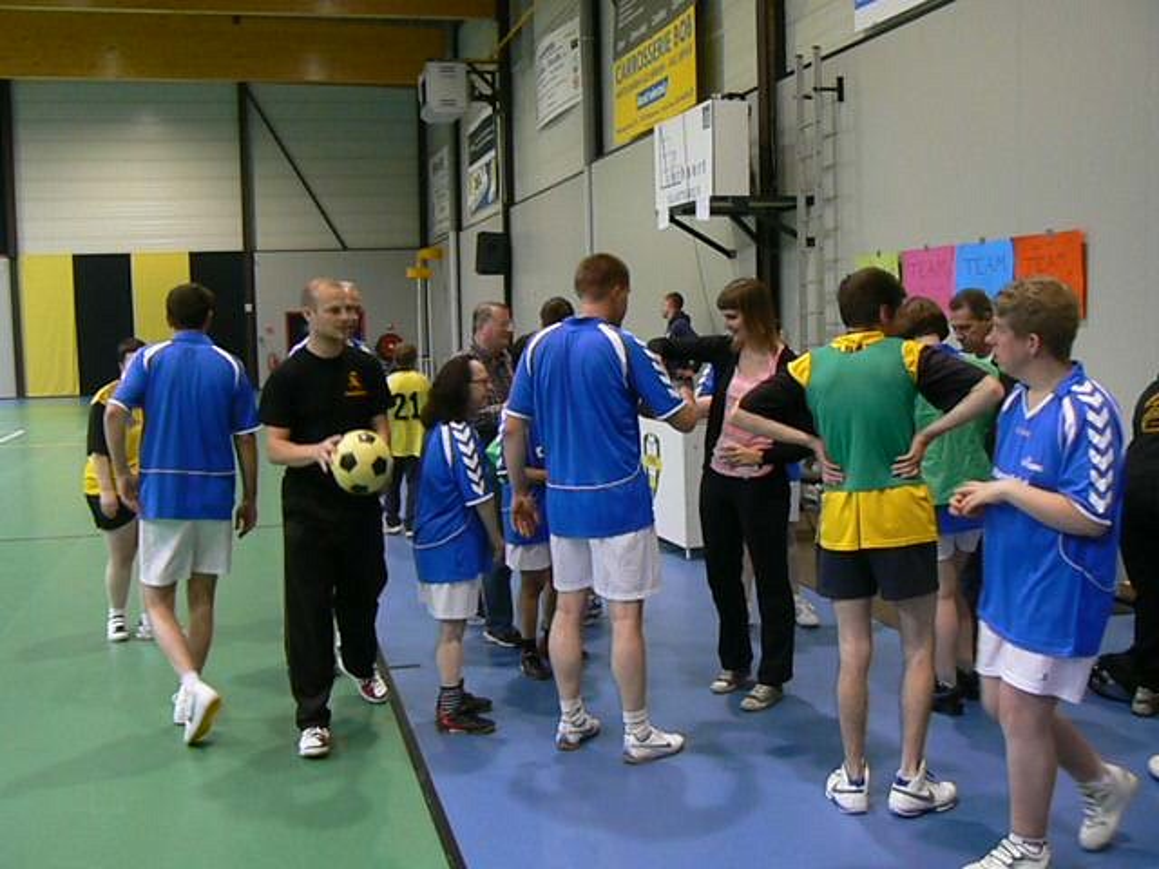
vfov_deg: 39.7
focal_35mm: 36
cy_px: 434
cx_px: 580
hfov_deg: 51.4
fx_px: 1205
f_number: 4
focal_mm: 6
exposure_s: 1/60
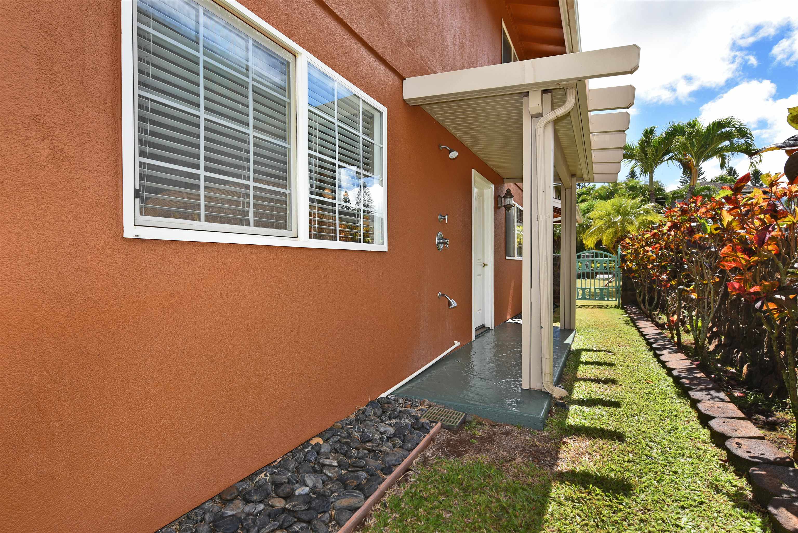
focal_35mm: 18
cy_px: 266
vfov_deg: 67.4
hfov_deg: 90.0
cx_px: 399
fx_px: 399
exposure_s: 1/250
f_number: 8
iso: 200
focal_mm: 18
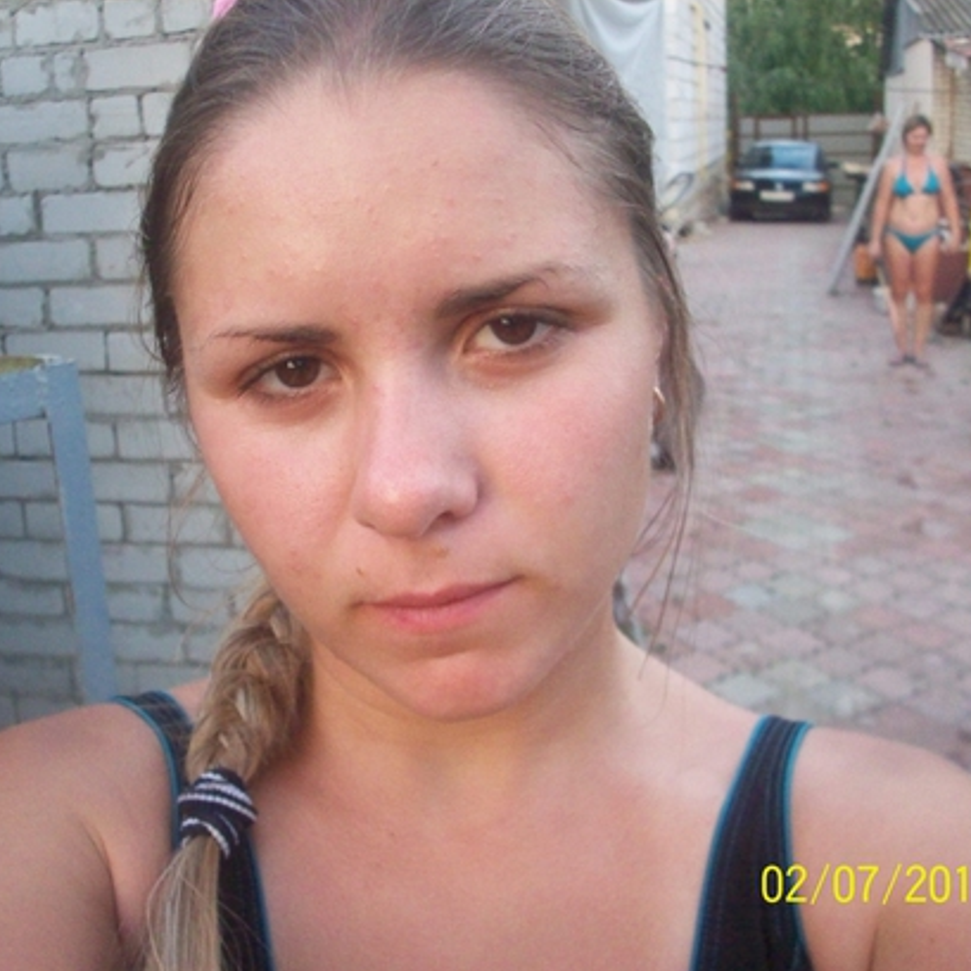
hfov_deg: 38.3
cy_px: 488
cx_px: 439
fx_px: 1396
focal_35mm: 44
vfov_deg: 38.3
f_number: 2.8
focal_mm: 6.2
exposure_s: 1/64
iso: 252
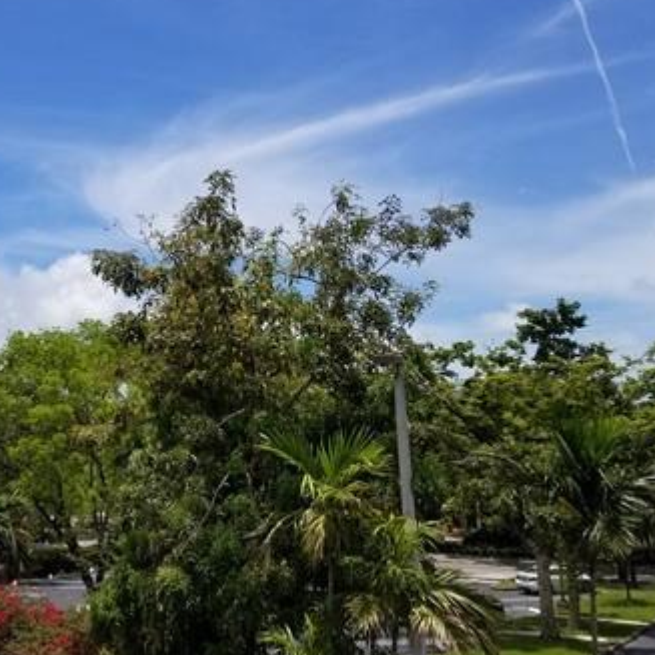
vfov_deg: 37.2
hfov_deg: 36.3
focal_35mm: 45
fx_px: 963
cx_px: 132
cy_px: 226
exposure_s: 1/4080
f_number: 1.7
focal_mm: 4.25
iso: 50
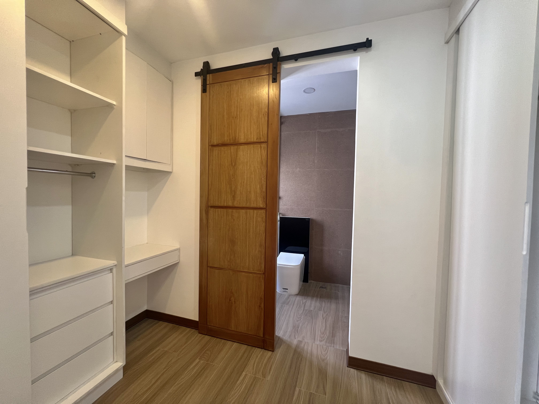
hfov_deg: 106.2
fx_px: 202
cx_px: 270
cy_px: 202
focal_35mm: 13
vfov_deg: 89.9
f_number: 1.8
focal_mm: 1.57
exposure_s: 1/60
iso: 160
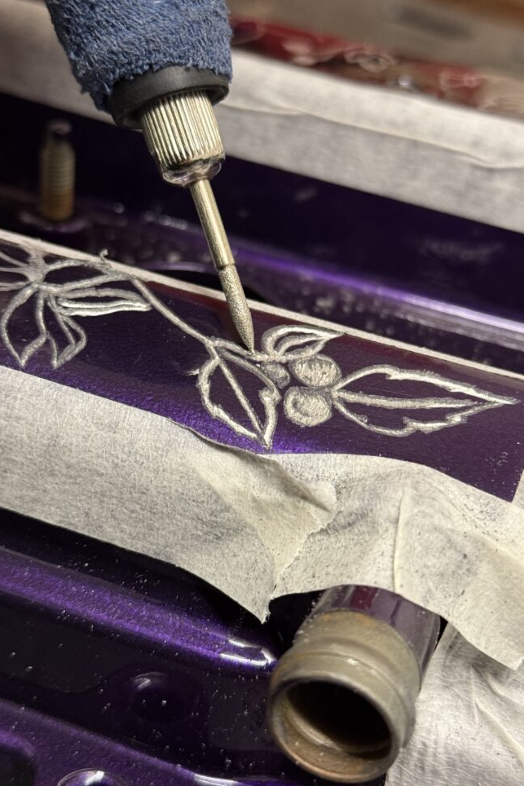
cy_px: 389
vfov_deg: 37.5
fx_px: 1157
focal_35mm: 53
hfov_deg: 25.5
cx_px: 297
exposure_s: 1/33
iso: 200
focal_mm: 6.76
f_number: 1.78
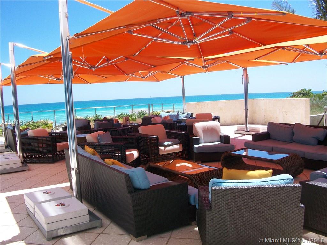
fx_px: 321
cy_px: 122
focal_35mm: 34
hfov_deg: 54.0
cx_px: 164
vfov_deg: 41.8
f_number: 5.5
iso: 80
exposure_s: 1/298
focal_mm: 5.7
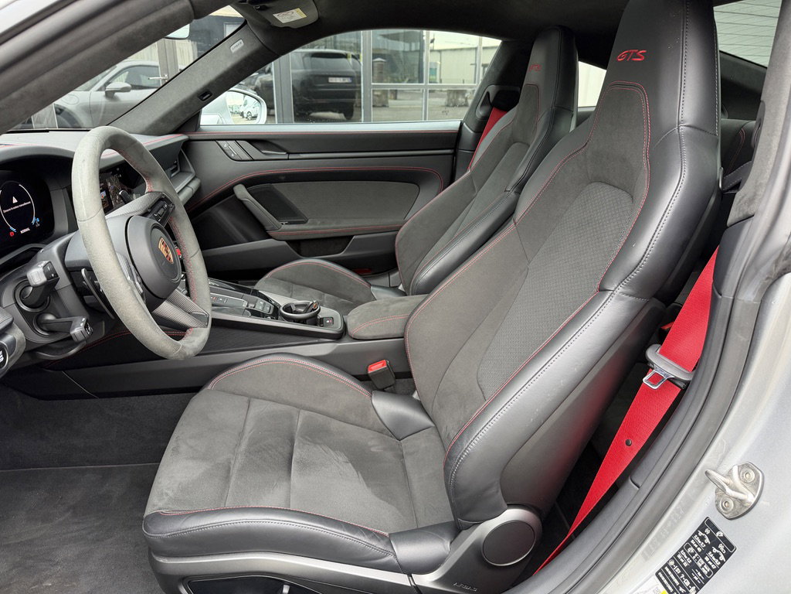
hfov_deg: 71.6
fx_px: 548
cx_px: 396
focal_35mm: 24
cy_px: 297
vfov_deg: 56.8
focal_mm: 6.76
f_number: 1.78
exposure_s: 1/135
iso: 125
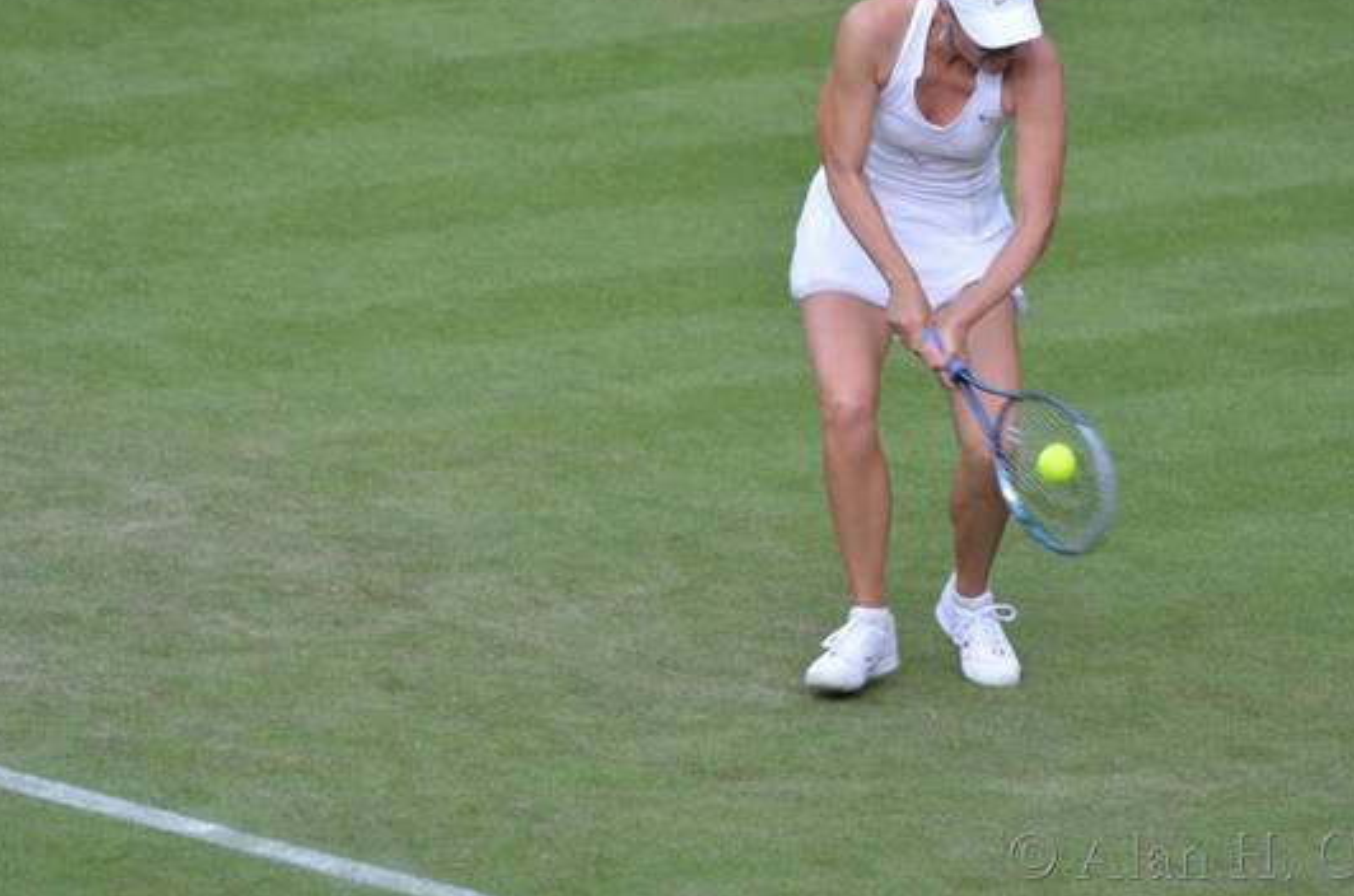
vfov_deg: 1.9
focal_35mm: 711
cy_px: 327
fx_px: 26678
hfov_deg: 2.9
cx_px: 713
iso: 800
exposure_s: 1/640
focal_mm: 360
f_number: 5.3
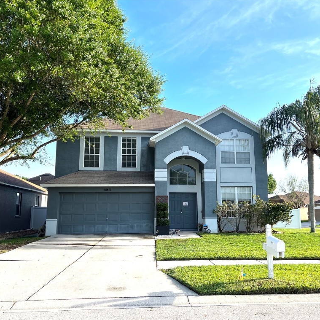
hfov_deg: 52.5
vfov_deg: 52.5
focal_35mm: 31
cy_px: 161
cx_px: 173
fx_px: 324
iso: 50
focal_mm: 5.7
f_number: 1.5
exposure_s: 1/1838
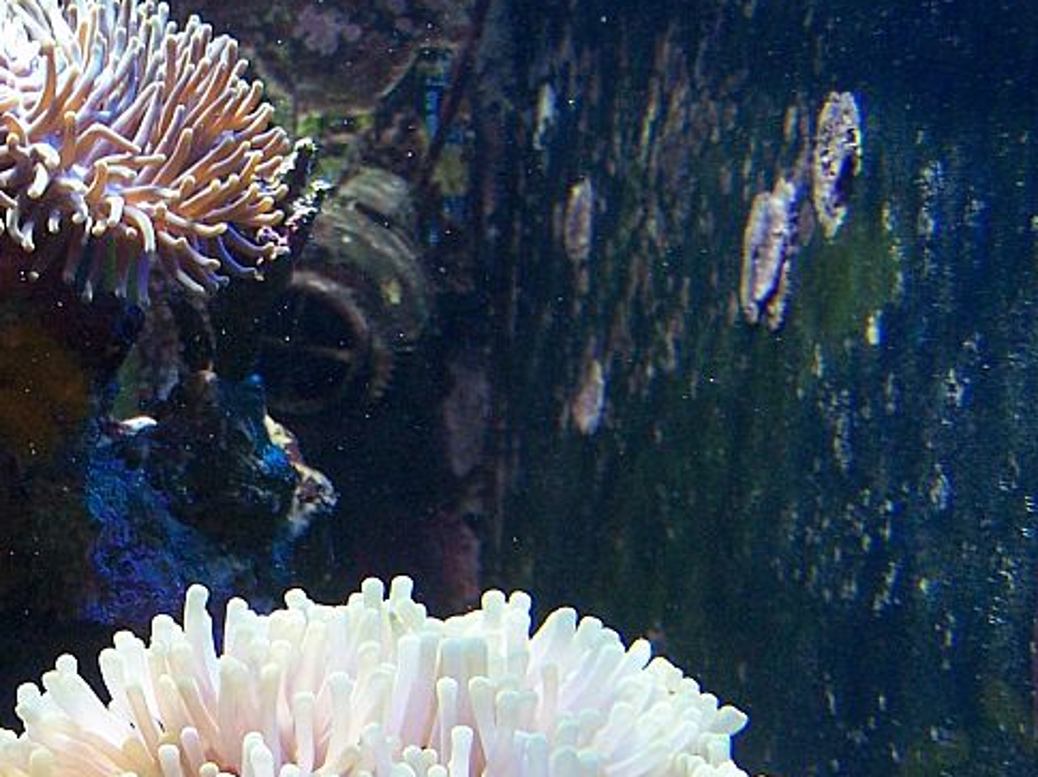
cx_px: 172
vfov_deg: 19.8
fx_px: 2187
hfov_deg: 26.1
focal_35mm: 73
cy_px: 685
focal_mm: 6.3
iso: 140
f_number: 2.8
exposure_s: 1/90
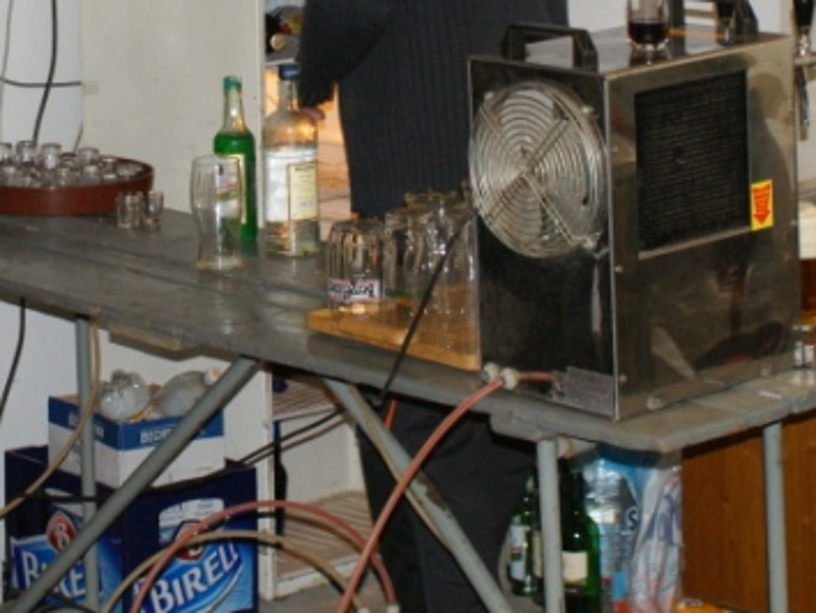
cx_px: 198
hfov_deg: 15.7
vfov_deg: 11.7
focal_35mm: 125
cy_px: -22
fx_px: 2949
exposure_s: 1/60
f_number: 5
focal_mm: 30
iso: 400
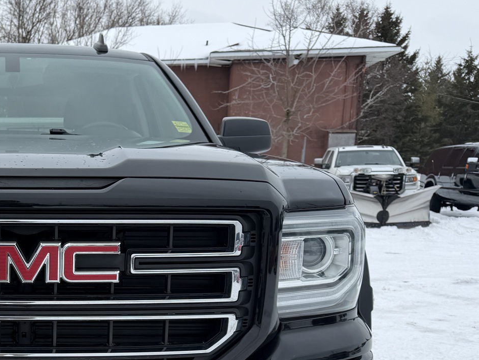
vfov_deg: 27.2
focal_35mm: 52
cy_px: 313
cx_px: 9
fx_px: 720
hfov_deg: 33.9
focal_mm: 6.76
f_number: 1.78
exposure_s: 1/1410
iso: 80
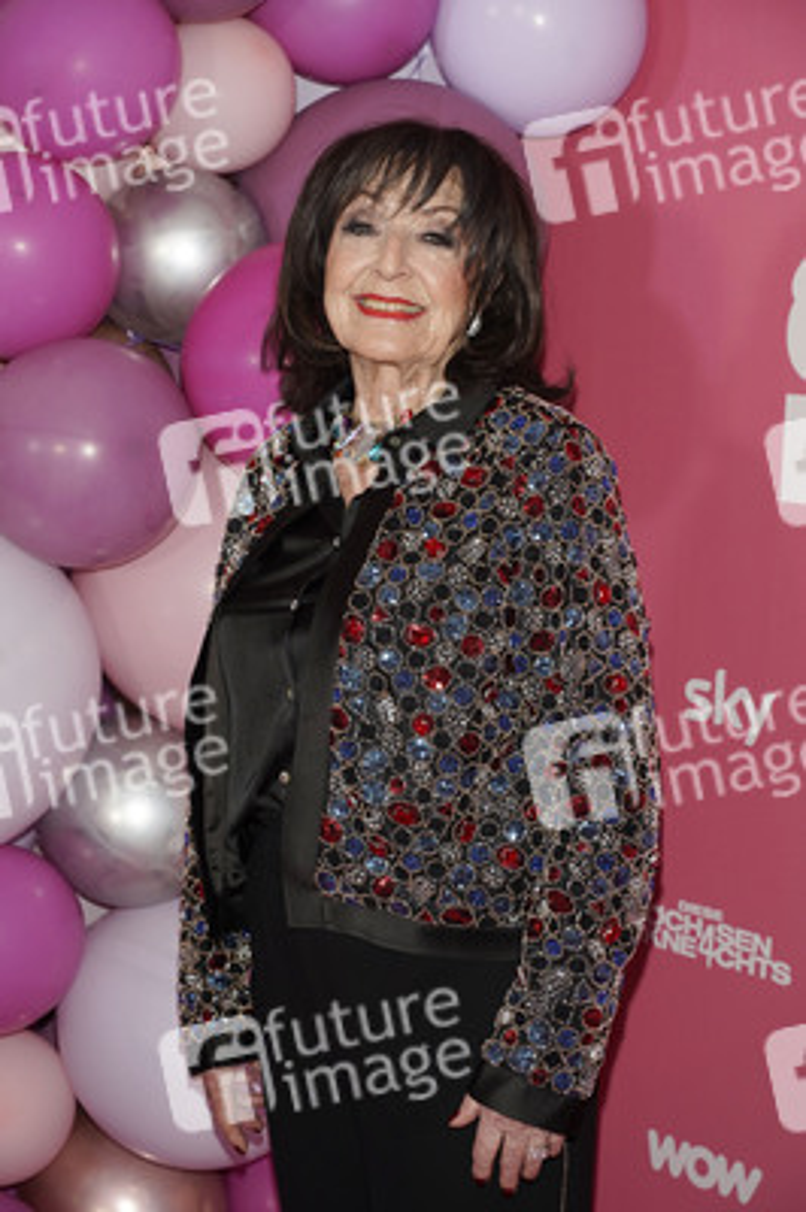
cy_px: 606
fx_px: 2220
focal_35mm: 66
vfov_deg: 30.5
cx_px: 403
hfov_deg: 20.6
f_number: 6.3
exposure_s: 1/160
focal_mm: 66
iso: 640
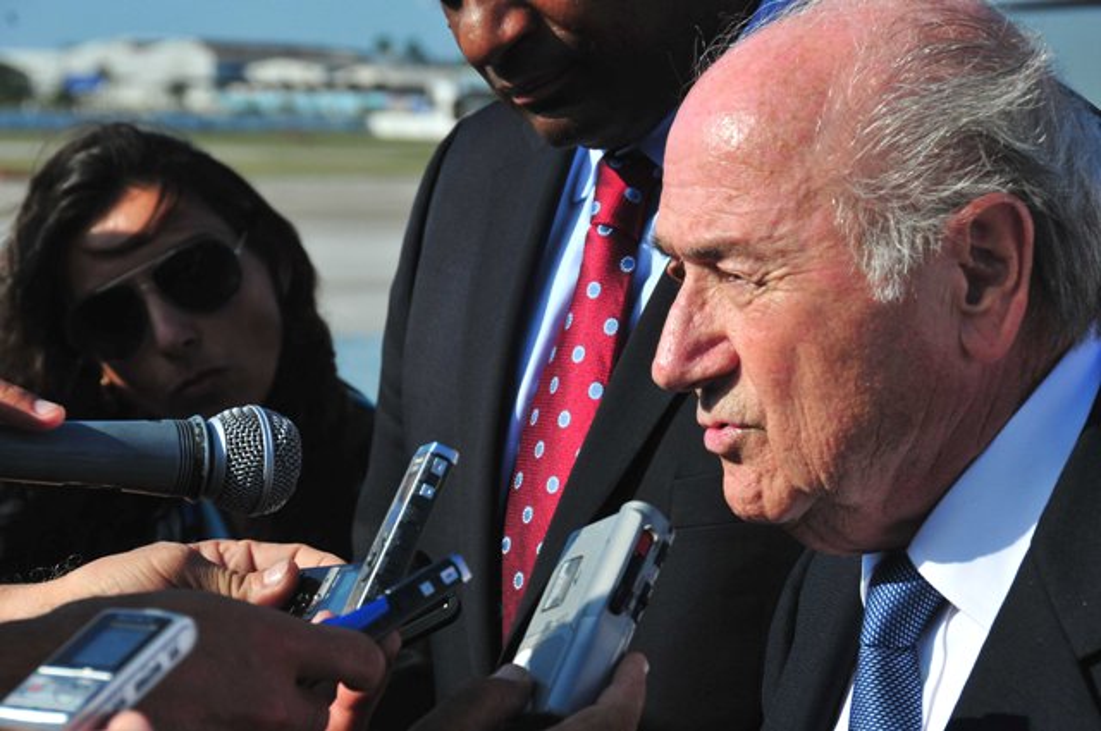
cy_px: 366
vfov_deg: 9.6
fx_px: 4353
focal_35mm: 142
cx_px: 550
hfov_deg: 14.4
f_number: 10
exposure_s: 1/1000
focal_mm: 95
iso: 400
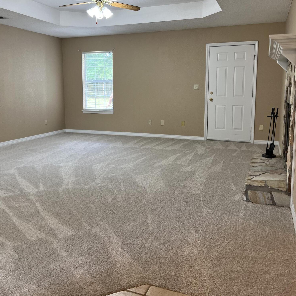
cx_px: 148
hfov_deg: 52.5
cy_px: 122
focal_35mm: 31
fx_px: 300
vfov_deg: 52.3
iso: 125
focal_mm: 5.7
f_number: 1.5
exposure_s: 1/120
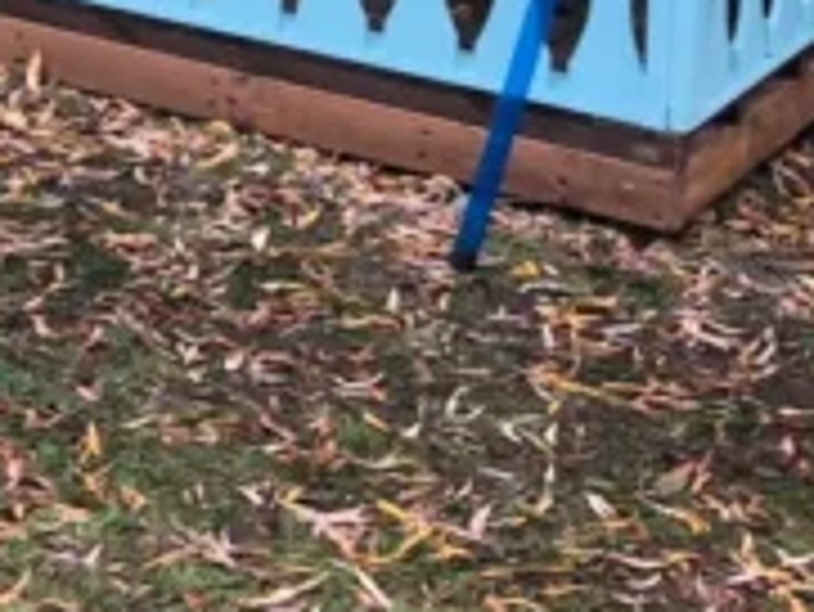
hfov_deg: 15.9
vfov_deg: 11.4
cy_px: -554
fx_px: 2800
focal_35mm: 119
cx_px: -171
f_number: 1.8
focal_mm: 3.99
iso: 50
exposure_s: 1/120
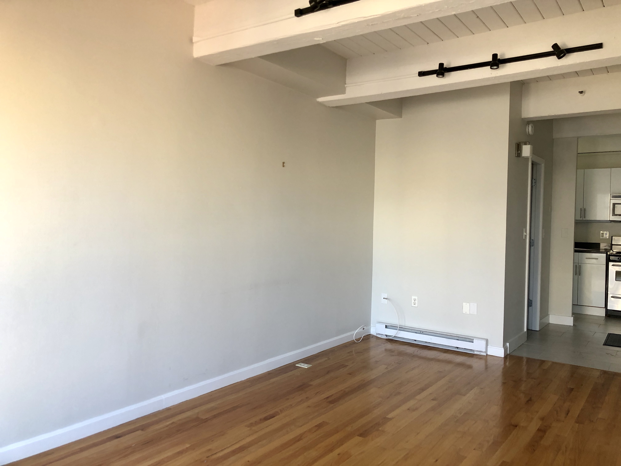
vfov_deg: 49.7
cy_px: 233
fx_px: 502
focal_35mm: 28
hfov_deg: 63.4
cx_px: 310
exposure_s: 1/30
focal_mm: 4
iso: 25
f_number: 1.8
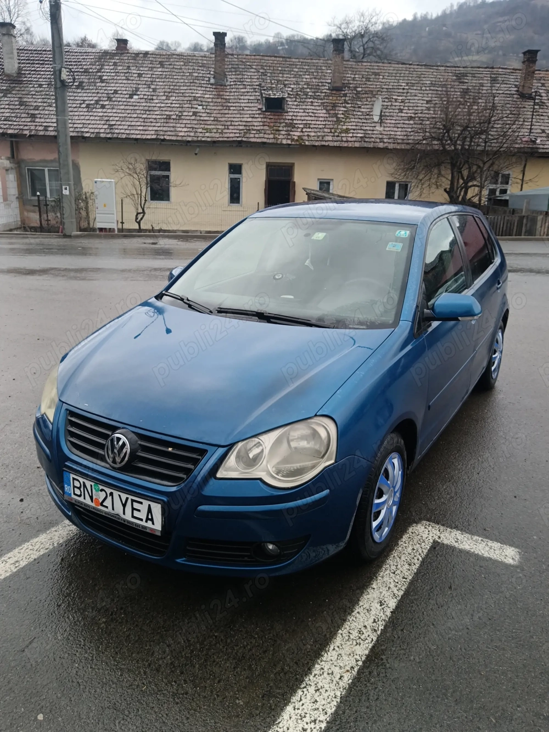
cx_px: 274
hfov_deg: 51.3
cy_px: 366
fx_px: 571
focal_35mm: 27
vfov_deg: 65.3
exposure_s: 1/120
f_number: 2.4
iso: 136
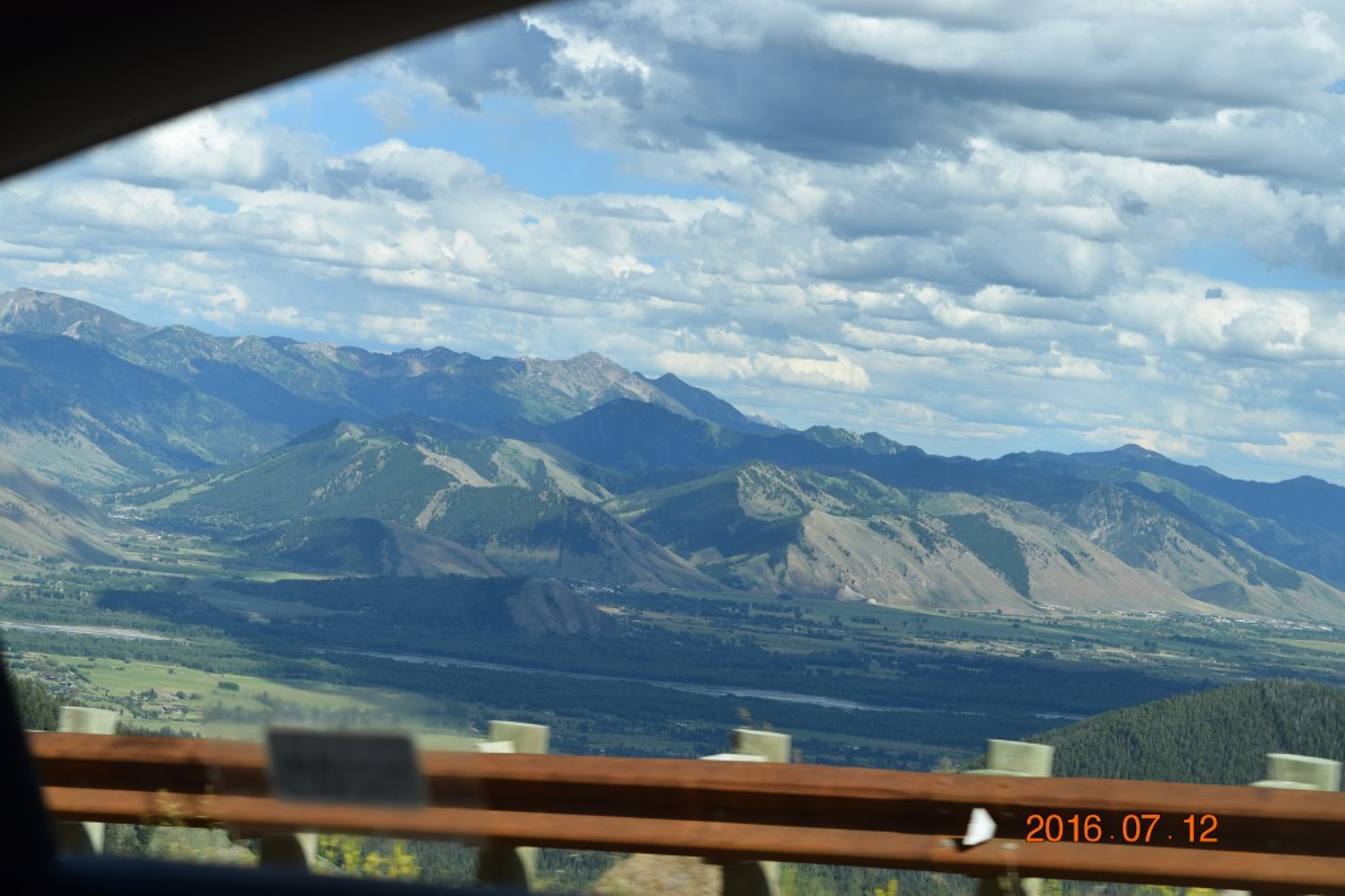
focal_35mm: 82
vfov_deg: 16.5
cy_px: 448
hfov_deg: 24.6
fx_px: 3081
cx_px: 672
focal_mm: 55
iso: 200
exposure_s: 1/320
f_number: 9
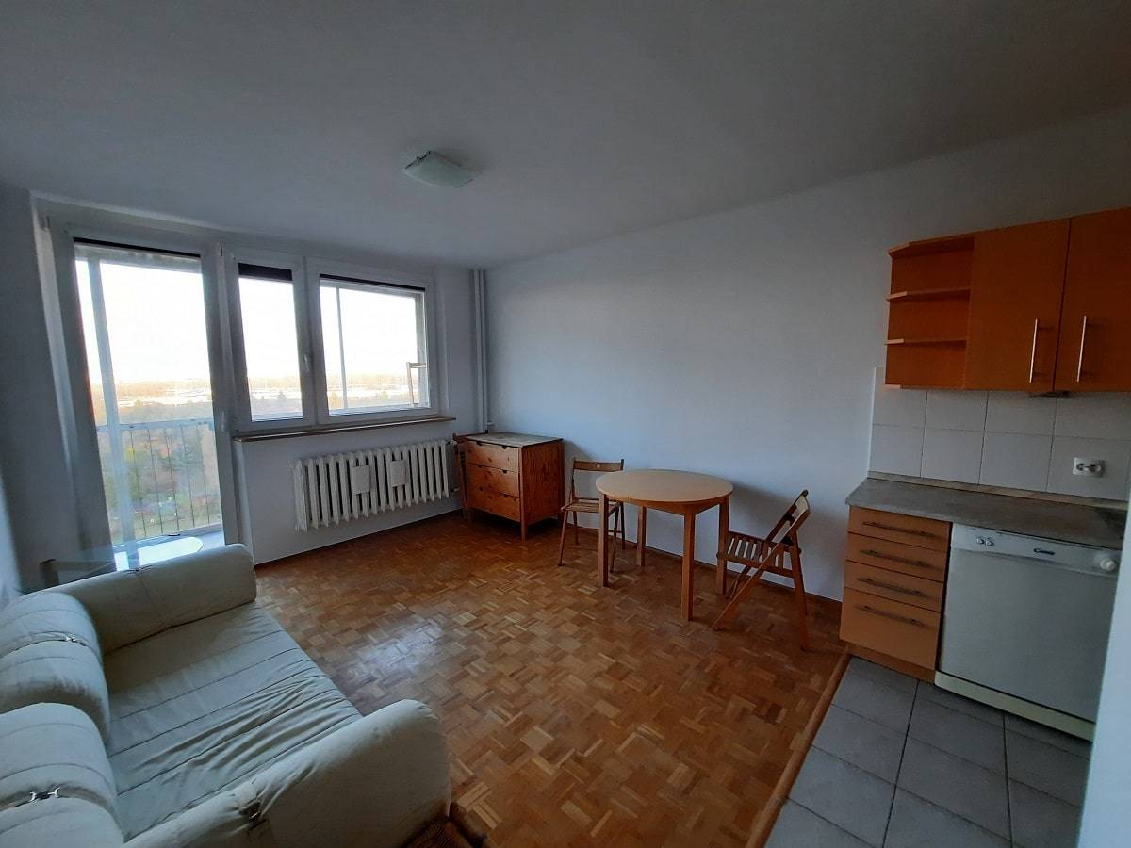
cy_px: 424
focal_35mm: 13
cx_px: 566
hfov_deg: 106.2
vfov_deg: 89.9
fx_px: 425
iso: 200
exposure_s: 1/33
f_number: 2.2
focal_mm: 1.74
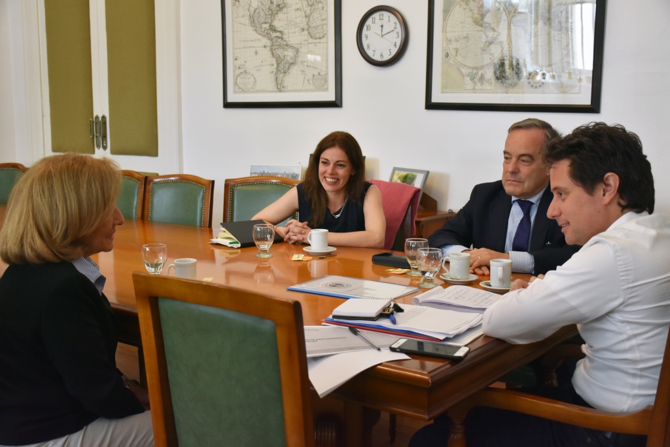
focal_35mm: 45
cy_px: 224
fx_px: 838
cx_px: 335
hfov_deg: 43.6
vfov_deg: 29.9
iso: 1100
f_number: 4
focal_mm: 30
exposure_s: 1/60
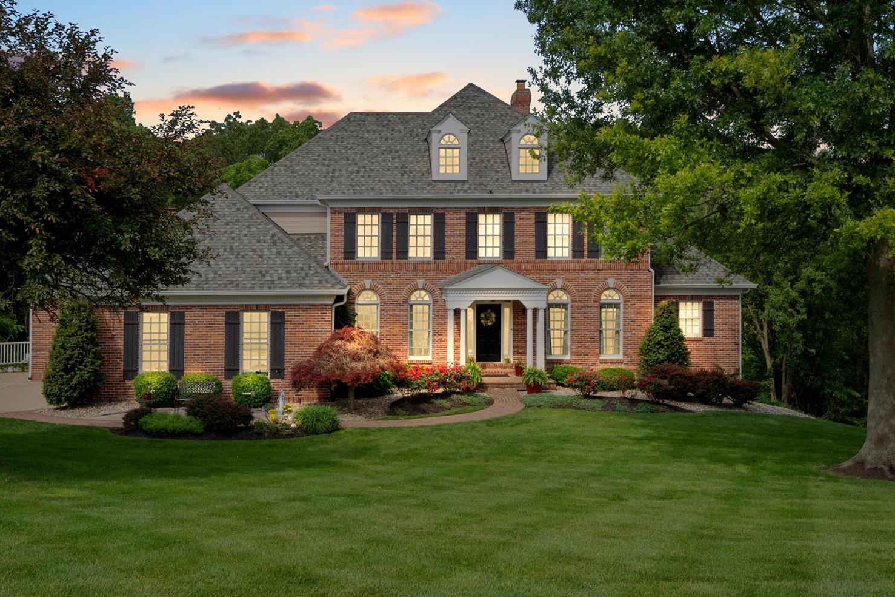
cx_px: 426
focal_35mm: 39
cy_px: 294
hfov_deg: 49.5
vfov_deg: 34.2
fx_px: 969
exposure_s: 1/320
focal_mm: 18
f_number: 10
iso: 400
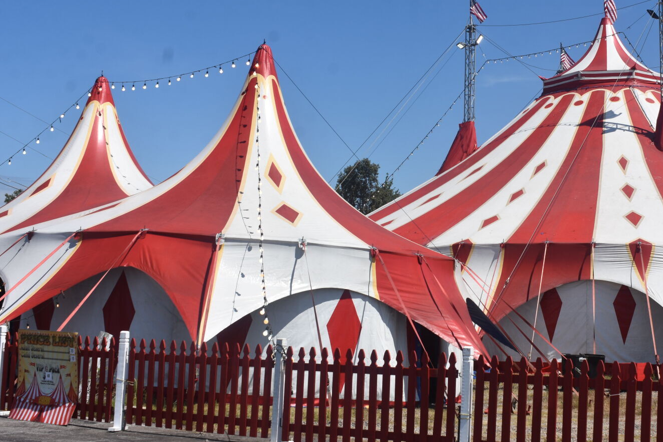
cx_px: 434
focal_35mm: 56
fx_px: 1031
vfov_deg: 24.1
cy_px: 171
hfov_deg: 35.3
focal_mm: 28
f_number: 8
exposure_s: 1/500
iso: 140
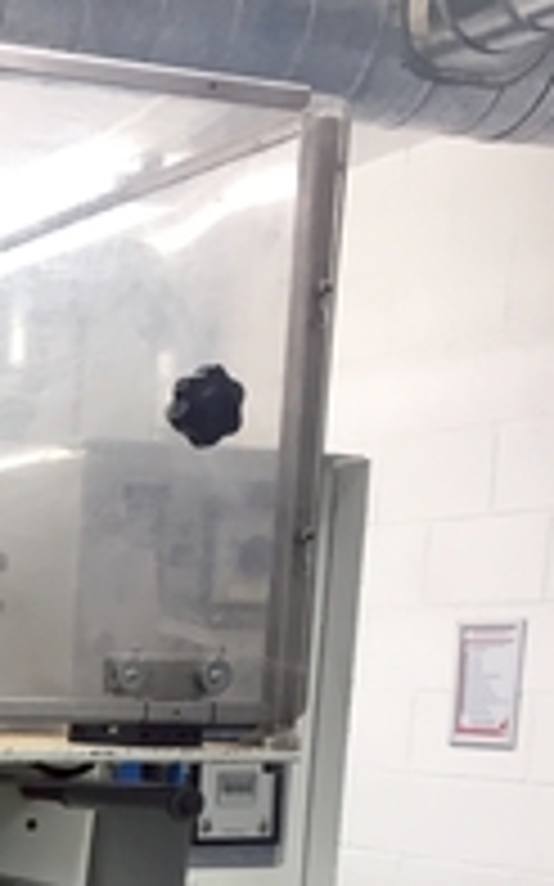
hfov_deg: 14.7
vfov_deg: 23.2
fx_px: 1982
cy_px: 1050
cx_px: -306
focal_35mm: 82
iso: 40
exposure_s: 1/33
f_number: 2.2
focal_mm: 4.15
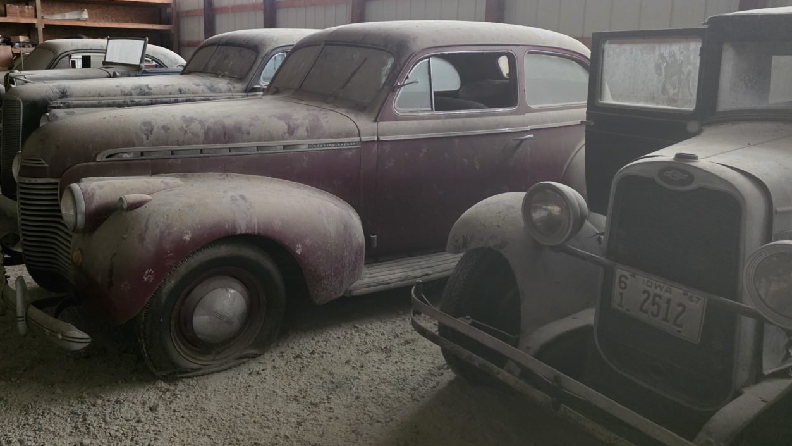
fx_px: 630
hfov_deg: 64.1
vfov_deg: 38.6
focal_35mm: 30
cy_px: 162
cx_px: 348
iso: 1250
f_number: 1.7
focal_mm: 6.3
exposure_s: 1/120
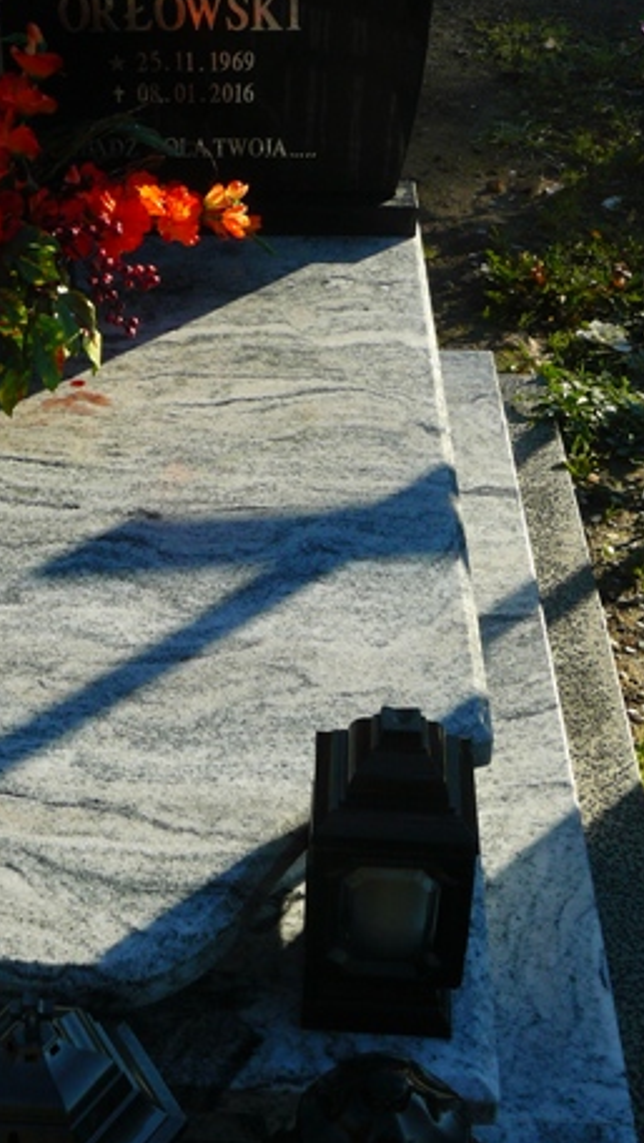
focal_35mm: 55
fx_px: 1667
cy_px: 572
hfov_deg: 21.6
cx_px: 143
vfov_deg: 37.8
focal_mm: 6
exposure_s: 1/200
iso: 100
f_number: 5.6
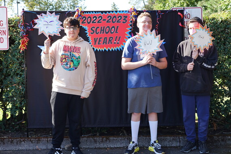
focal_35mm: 57
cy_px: 77
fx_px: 366
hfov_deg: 35.1
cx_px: 116
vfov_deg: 23.8
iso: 100
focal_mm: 57
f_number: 5.6
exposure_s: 1/80
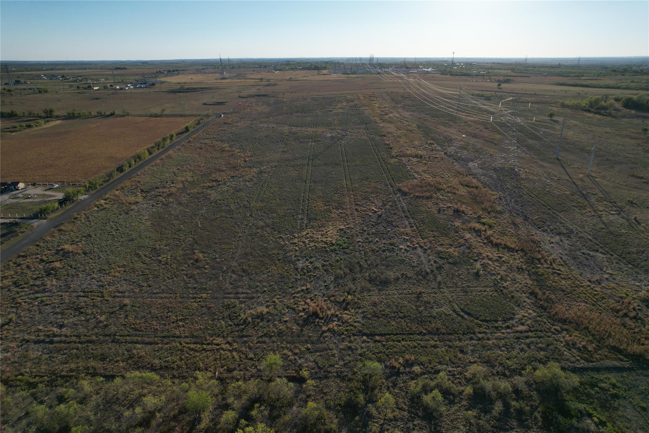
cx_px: 324
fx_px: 397
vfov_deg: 57.2
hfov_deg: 78.6
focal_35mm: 22
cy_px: 216
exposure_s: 1/2500
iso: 100
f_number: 2.8
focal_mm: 8.38
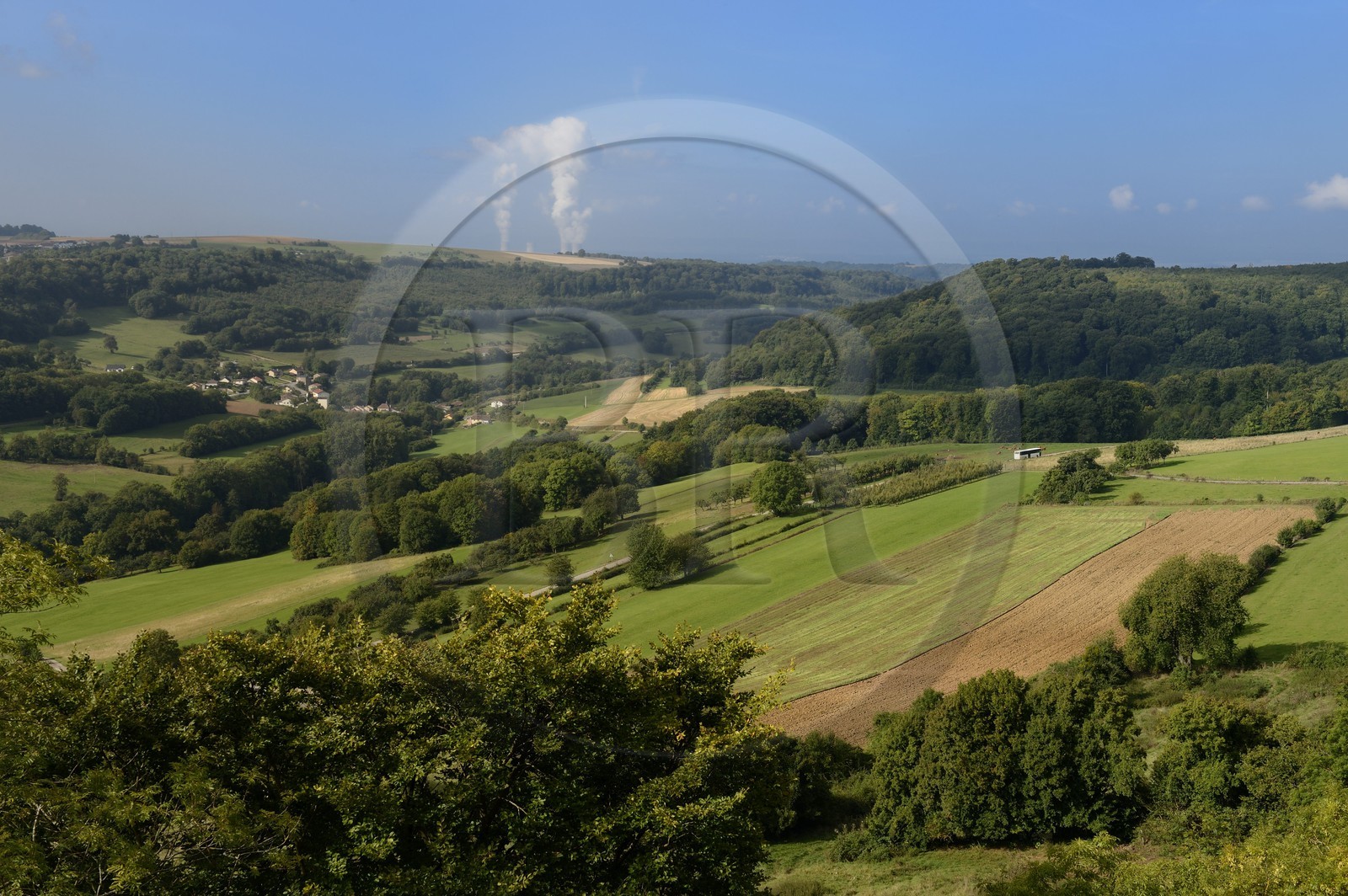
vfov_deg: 28.0
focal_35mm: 48
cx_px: 674
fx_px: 1796
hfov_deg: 41.1
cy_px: 448
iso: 200
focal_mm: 48
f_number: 10
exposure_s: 1/250
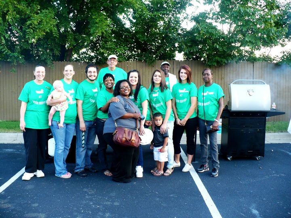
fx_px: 311
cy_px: 109
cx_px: 146
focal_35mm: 37
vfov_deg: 38.7
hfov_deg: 50.1
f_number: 2.8
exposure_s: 1/50
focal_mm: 6.1
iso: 100
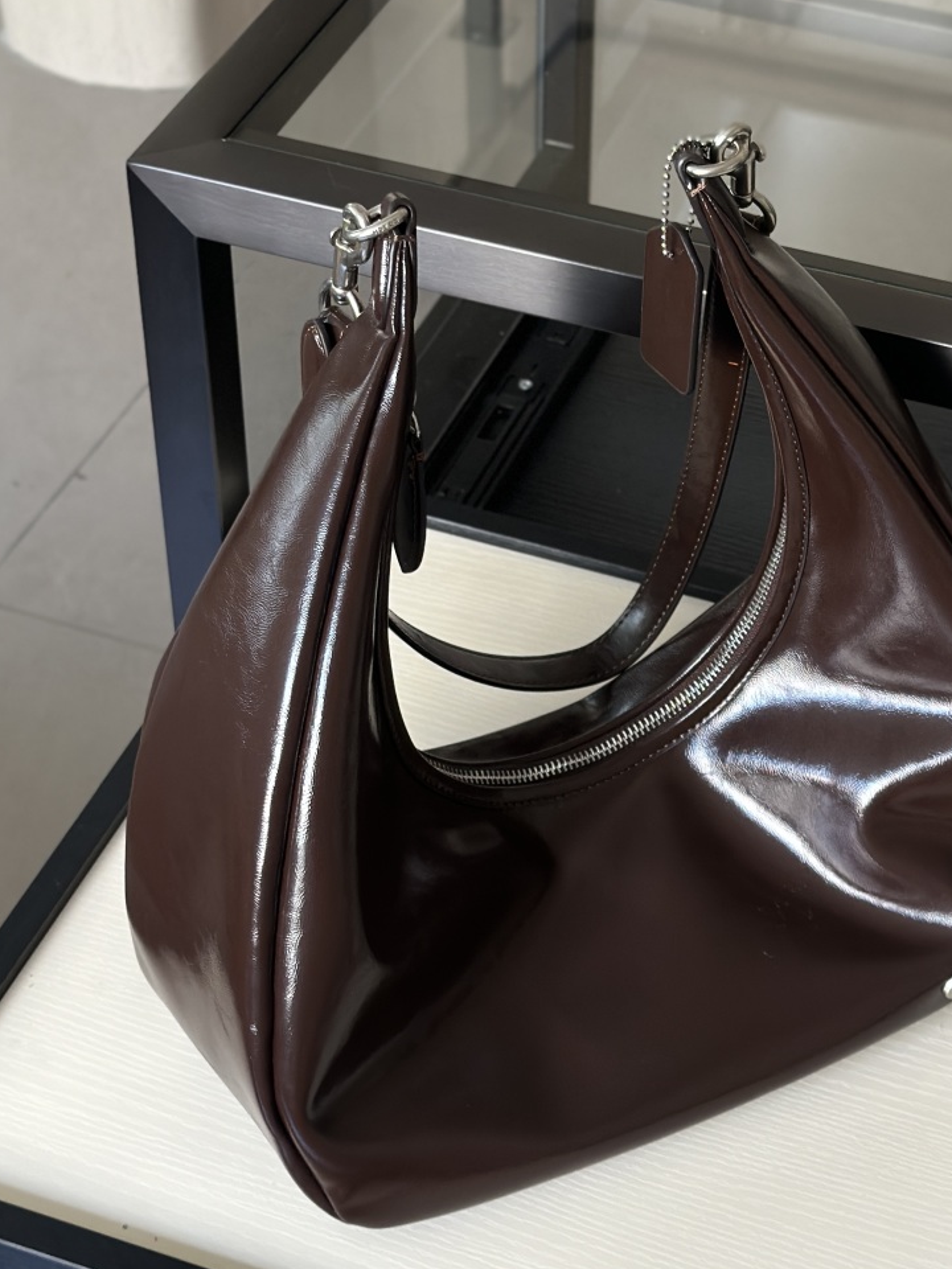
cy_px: 595
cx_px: 575
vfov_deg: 27.0
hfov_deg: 20.4
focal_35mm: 72
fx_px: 2640
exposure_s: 1/122
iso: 125
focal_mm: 6.86
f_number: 1.78
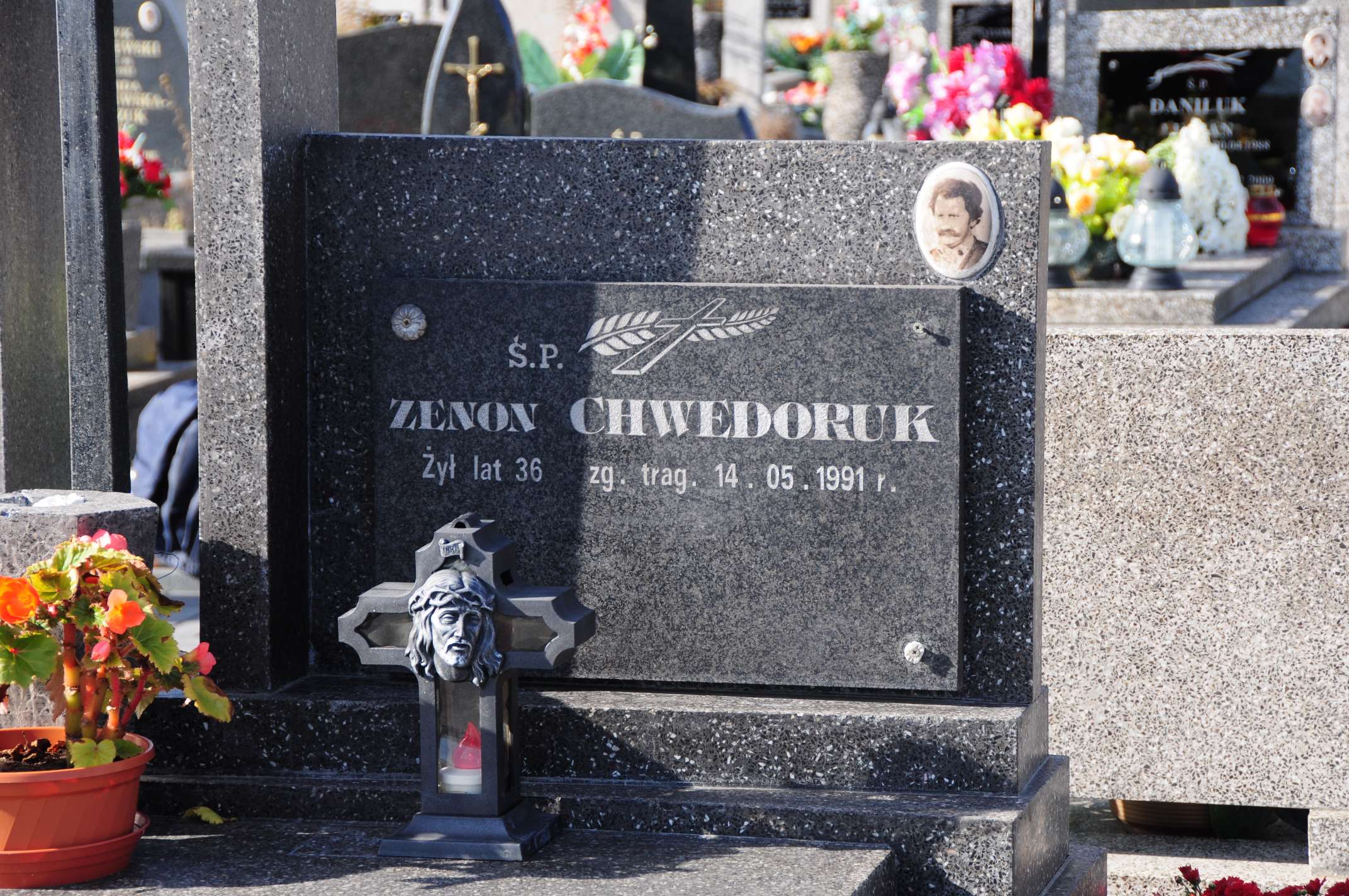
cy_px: 448
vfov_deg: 12.1
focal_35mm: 112
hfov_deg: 18.2
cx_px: 674
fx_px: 4210
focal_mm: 75
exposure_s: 1/250
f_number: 7.1
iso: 200
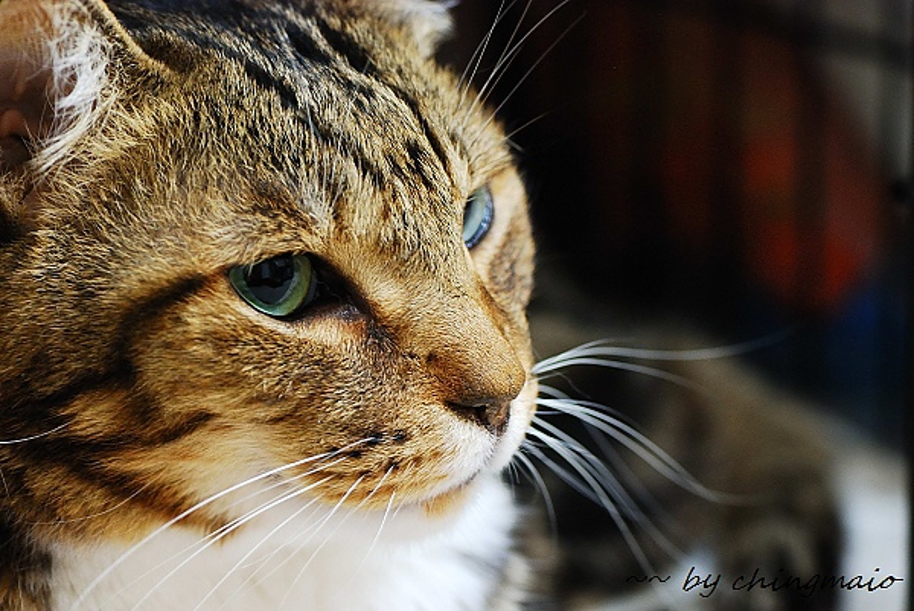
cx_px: 457
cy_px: 306
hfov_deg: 13.0
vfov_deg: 8.7
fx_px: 4002
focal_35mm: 158
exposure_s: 1/5
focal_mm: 105
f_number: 5.6
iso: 800
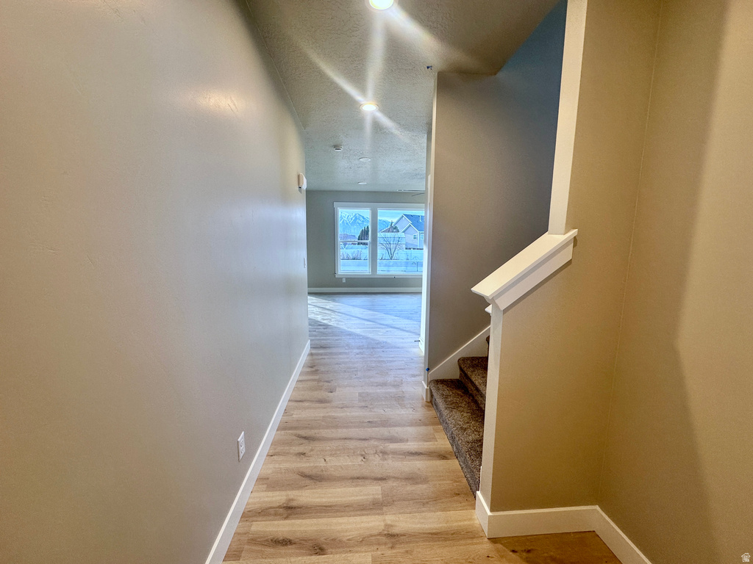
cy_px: 282
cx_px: 376
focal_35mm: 14
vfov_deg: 85.7
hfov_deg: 102.1
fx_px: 305
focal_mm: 2.22
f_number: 2.2
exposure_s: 1/120
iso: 80
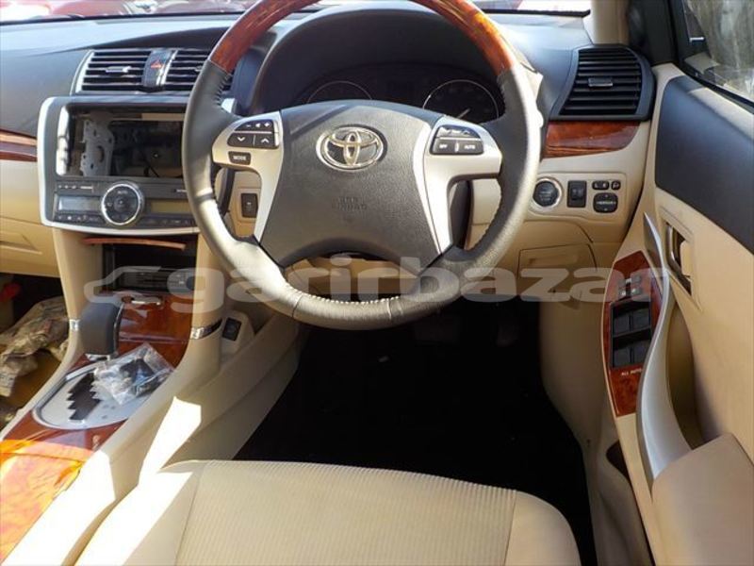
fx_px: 653
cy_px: 283
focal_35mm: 30
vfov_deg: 46.8
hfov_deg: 60.0
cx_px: 377
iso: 125
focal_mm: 4.1
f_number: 3.3
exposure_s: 1/100
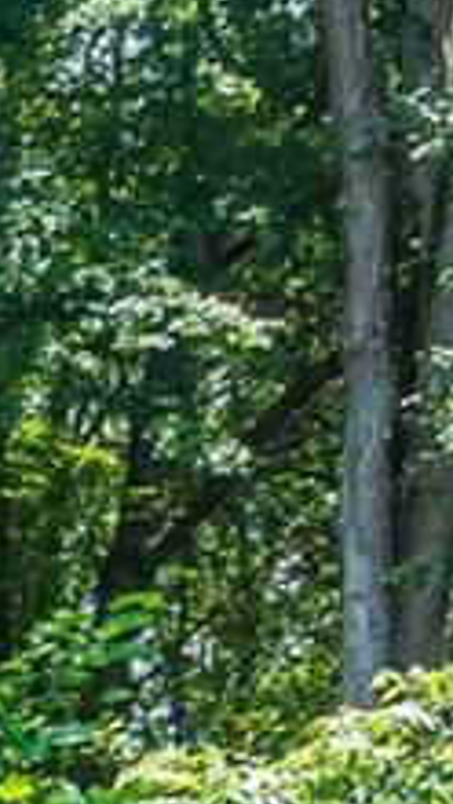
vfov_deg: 12.4
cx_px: -1089
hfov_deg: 7.1
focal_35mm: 146
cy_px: 1763
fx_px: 3113
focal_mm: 10
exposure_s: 1/200
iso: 100
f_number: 5.6
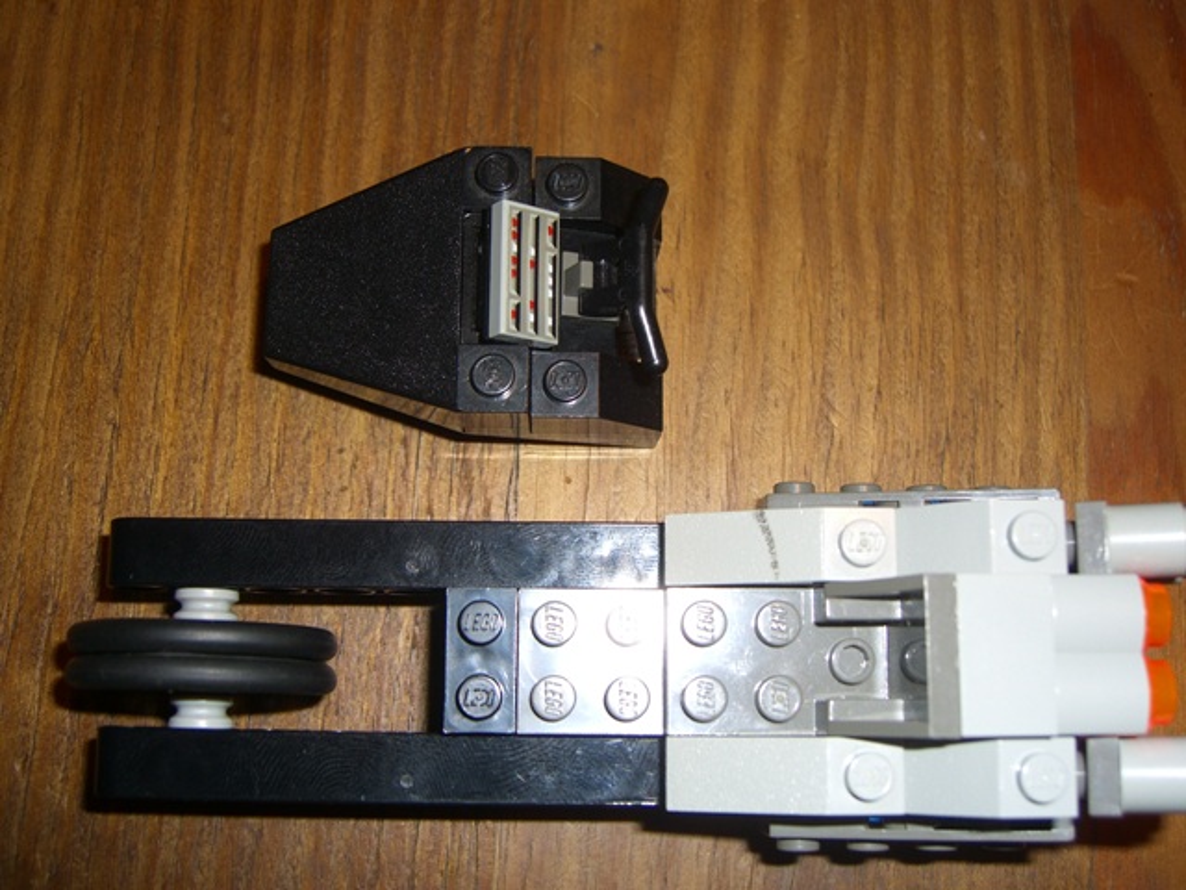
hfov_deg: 49.0
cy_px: 445
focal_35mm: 38
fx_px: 1302
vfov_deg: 37.7
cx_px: 593
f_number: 2.8
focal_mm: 7.9
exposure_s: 1/60
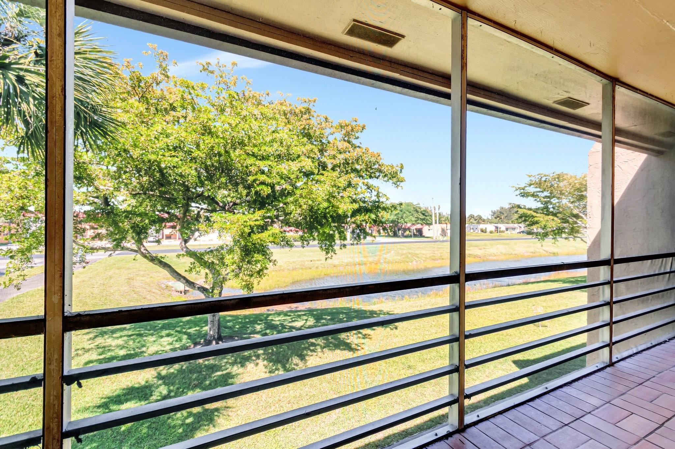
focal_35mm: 15
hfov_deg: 100.4
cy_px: 224
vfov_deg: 77.2
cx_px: 338
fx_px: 281
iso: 640
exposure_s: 1/160
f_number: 8
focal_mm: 10
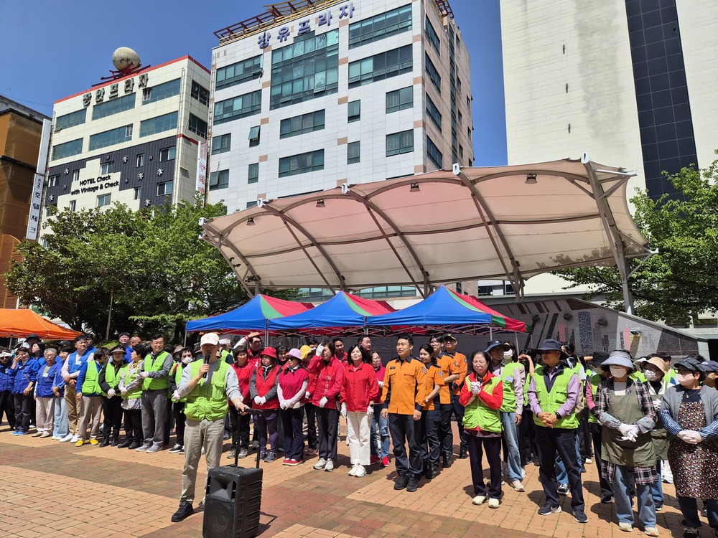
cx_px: 359
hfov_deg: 73.9
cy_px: 269
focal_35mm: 23
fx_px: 477
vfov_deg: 58.9
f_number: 1.8
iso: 80
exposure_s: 1/6848
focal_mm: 5.4
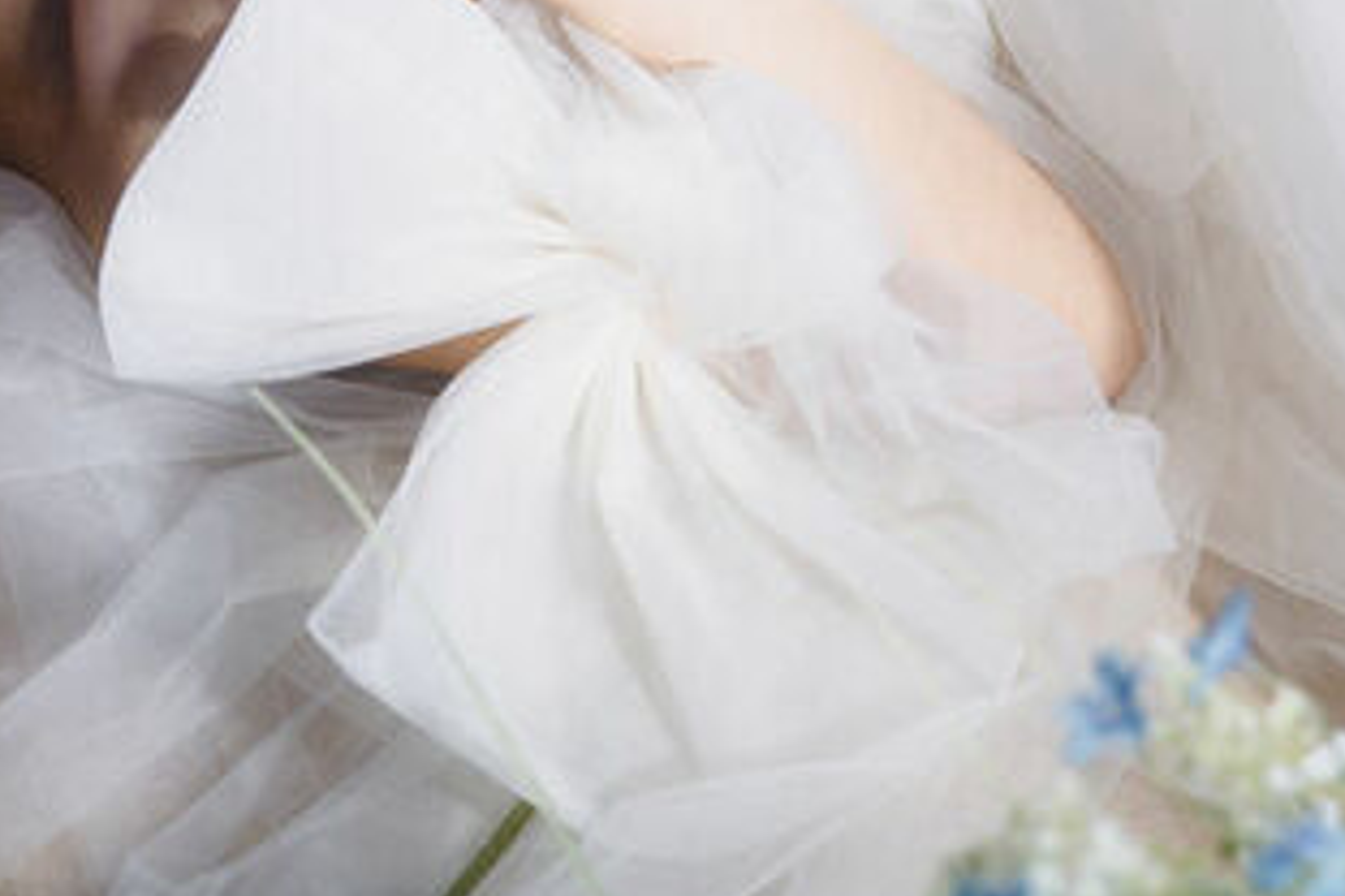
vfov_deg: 7.5
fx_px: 6799
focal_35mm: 182
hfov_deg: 11.3
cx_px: 625
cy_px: -129
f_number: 2.8
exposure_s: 1/125
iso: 200
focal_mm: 54
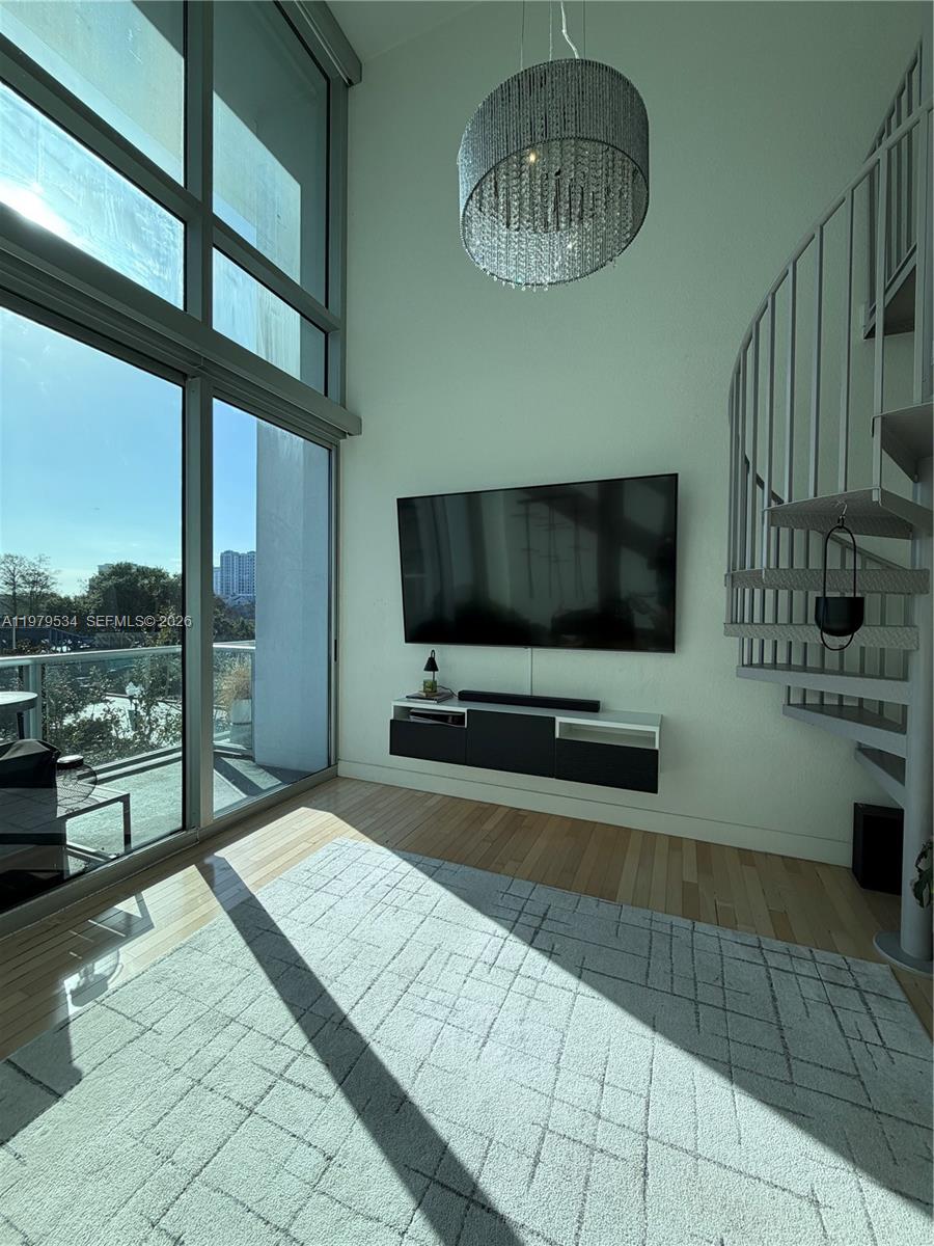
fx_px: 504
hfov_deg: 85.7
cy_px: 623
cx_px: 467
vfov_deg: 102.1
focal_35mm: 14
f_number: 2.2
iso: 40
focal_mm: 2.22
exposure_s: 1/770
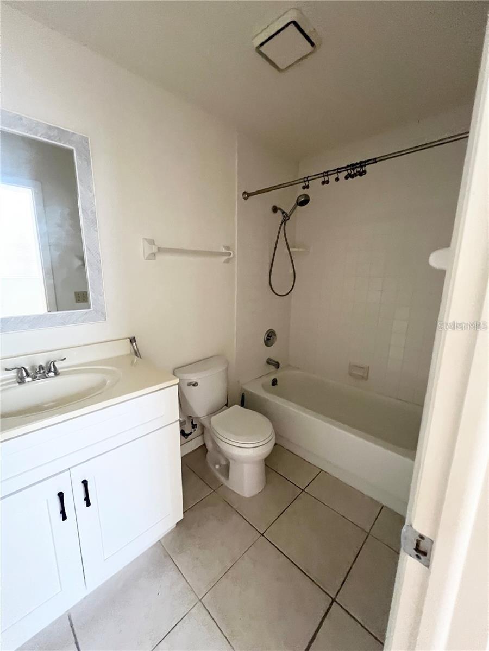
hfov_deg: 89.9
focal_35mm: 13
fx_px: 245
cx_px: 244
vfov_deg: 106.2
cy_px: 326
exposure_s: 1/60
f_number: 1.8
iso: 800
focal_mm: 1.57
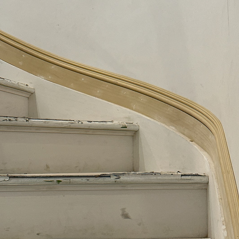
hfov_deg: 21.1
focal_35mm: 82
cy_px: 122
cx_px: 104
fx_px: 641
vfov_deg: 21.1
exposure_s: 1/120
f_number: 1.78
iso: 160
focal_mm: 6.86
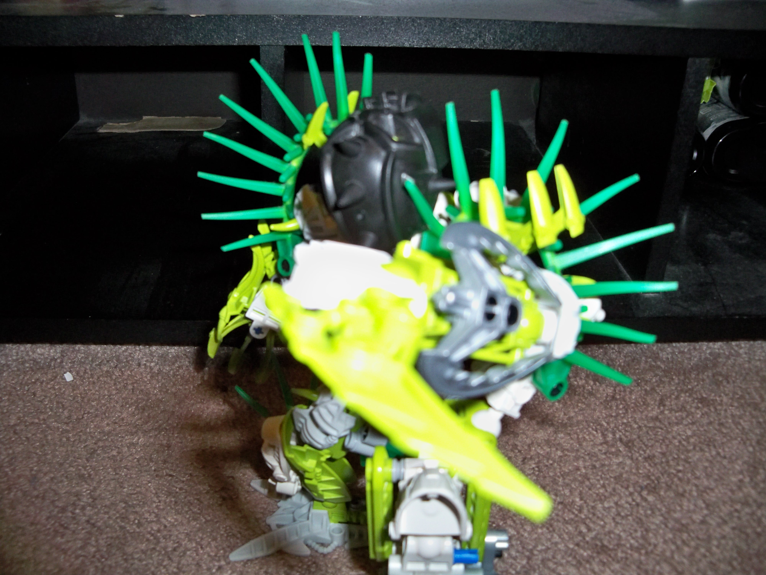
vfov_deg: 40.7
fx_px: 774
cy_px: 288
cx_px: 383
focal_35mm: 35
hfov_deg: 52.6
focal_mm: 6.2
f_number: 3.5
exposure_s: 1/30
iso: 200
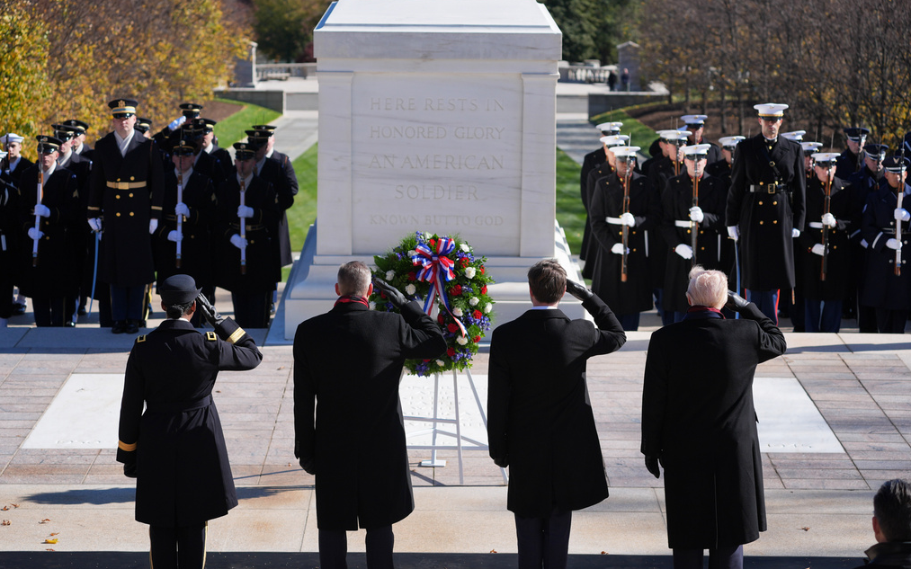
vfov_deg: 12.7
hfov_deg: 20.2
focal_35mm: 103
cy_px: 281
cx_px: 459
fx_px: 2557
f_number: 4.5
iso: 250
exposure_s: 1/2000
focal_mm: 100
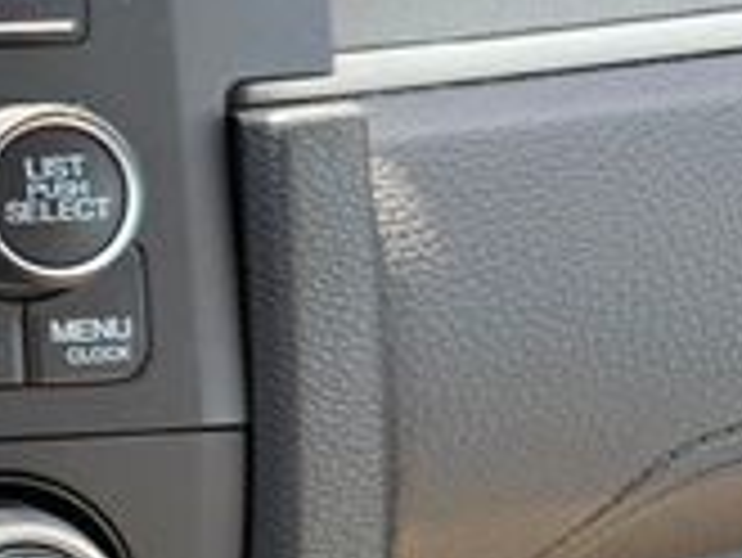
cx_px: -625
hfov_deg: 17.0
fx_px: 1995
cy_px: 90
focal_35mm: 93
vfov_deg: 15.8
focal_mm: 6.76
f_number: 1.78
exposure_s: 1/243
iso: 125
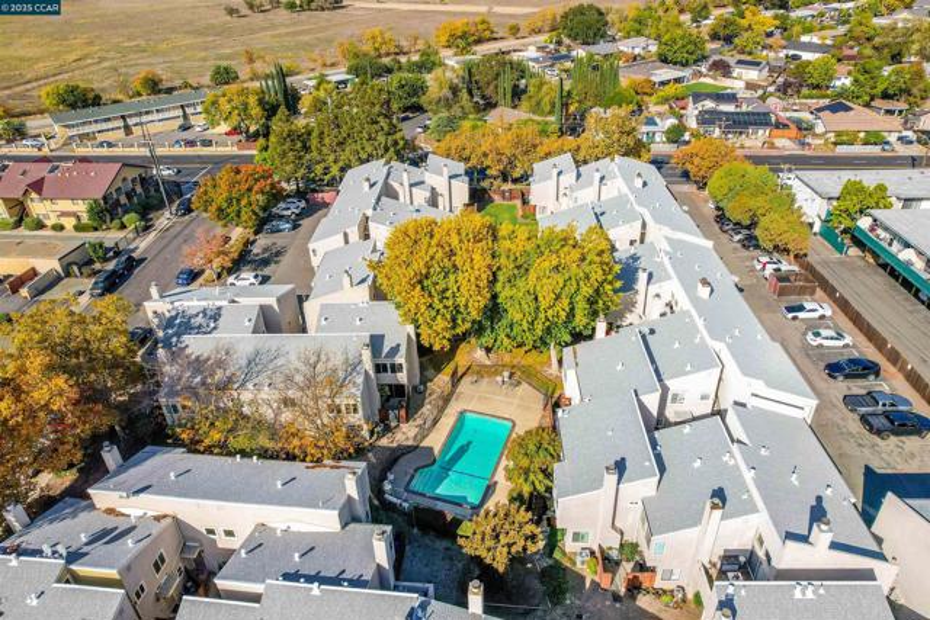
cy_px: 310
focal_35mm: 22
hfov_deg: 78.6
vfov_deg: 57.3
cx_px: 465
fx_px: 568
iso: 100
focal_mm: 8.38
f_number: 2.8
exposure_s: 1/2000
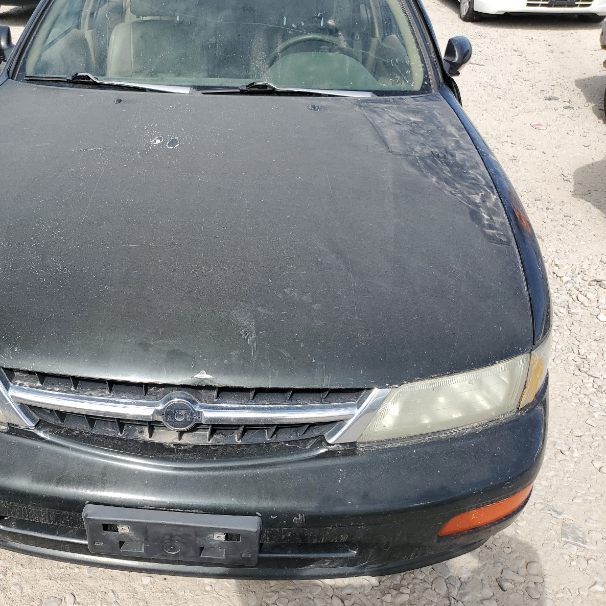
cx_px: 203
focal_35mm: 31
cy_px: 305
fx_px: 614
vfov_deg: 52.5
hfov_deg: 51.6
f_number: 1.5
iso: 50
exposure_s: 1/2500
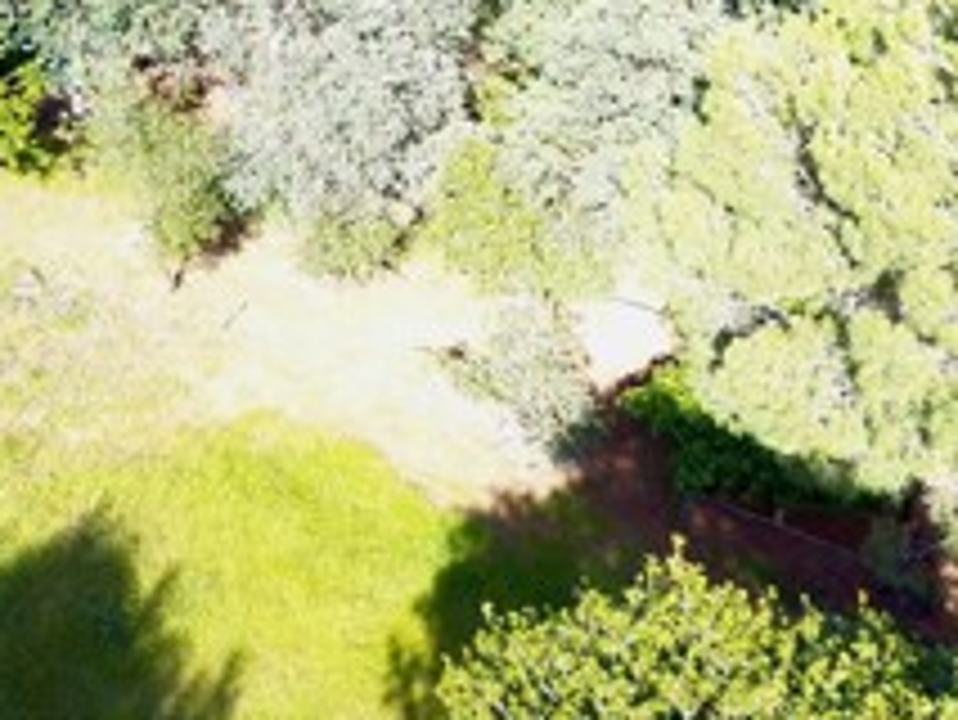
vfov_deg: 22.5
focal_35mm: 60
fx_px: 1661
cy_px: -144
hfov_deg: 29.6
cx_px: -40
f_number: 2.8
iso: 100
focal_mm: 3.61
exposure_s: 1/127
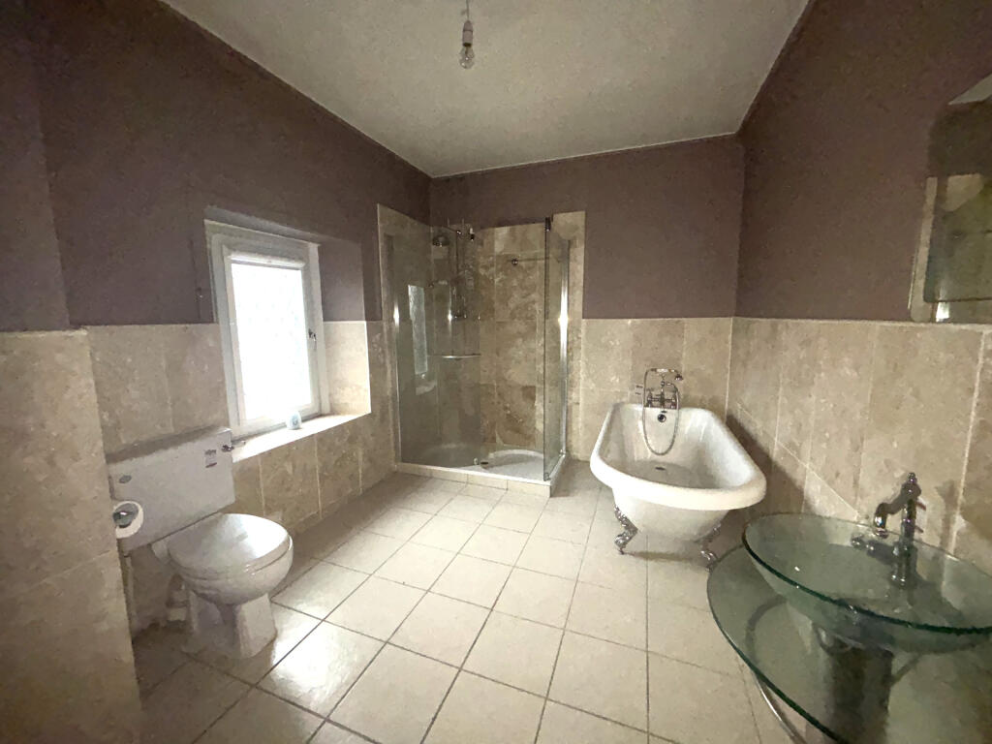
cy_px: 372
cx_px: 496
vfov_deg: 85.7
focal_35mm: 14
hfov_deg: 102.1
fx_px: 401
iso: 125
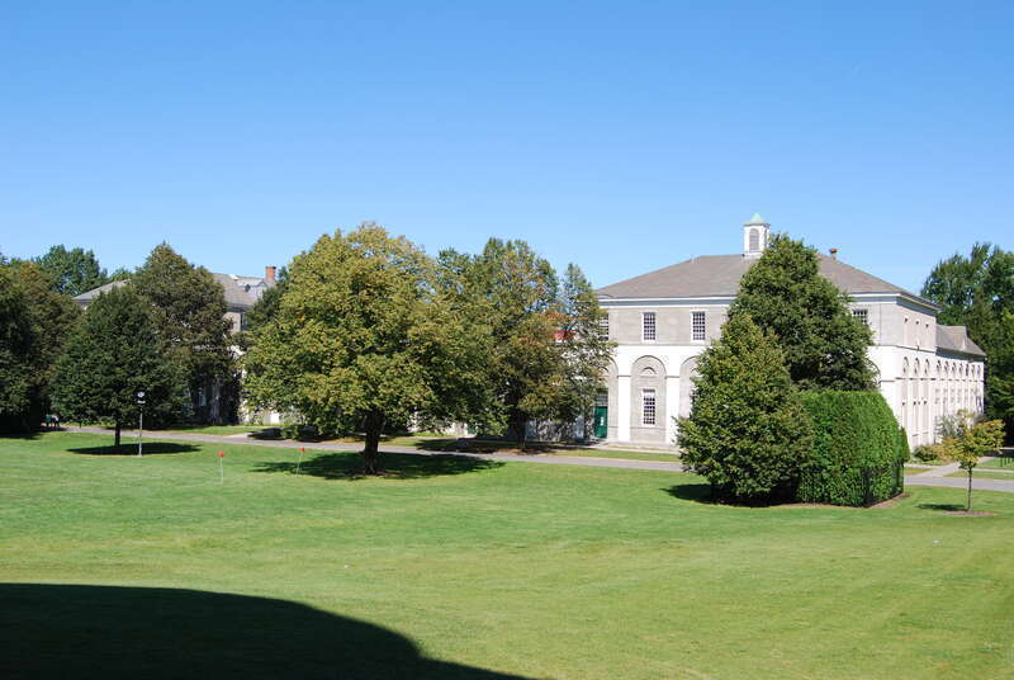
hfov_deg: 49.5
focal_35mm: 39
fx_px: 1100
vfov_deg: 34.3
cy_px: 340
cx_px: 507
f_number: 8
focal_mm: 26
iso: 100
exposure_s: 1/200
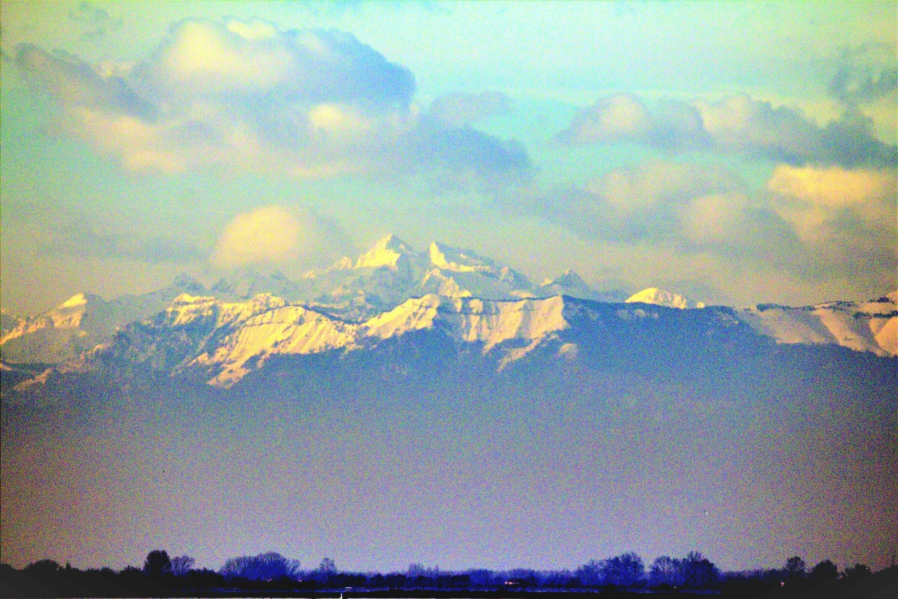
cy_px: 300
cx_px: 449
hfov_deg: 3.1
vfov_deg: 2.1
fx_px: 16434
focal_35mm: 659
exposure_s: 1/4000
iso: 800
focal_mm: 421
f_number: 6.3
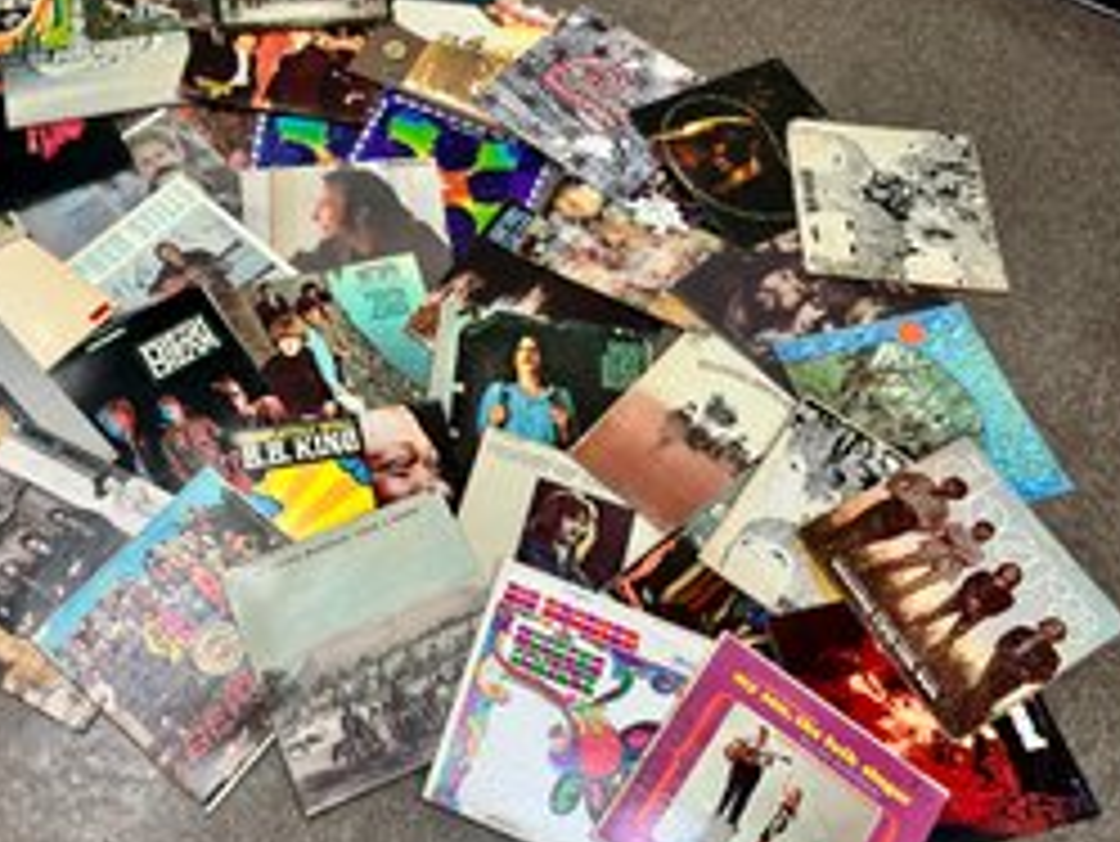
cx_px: 376
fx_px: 1068
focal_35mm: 33
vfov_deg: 43.0
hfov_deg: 54.2
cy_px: 398
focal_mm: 6.86
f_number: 1.78
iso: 160
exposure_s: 1/120
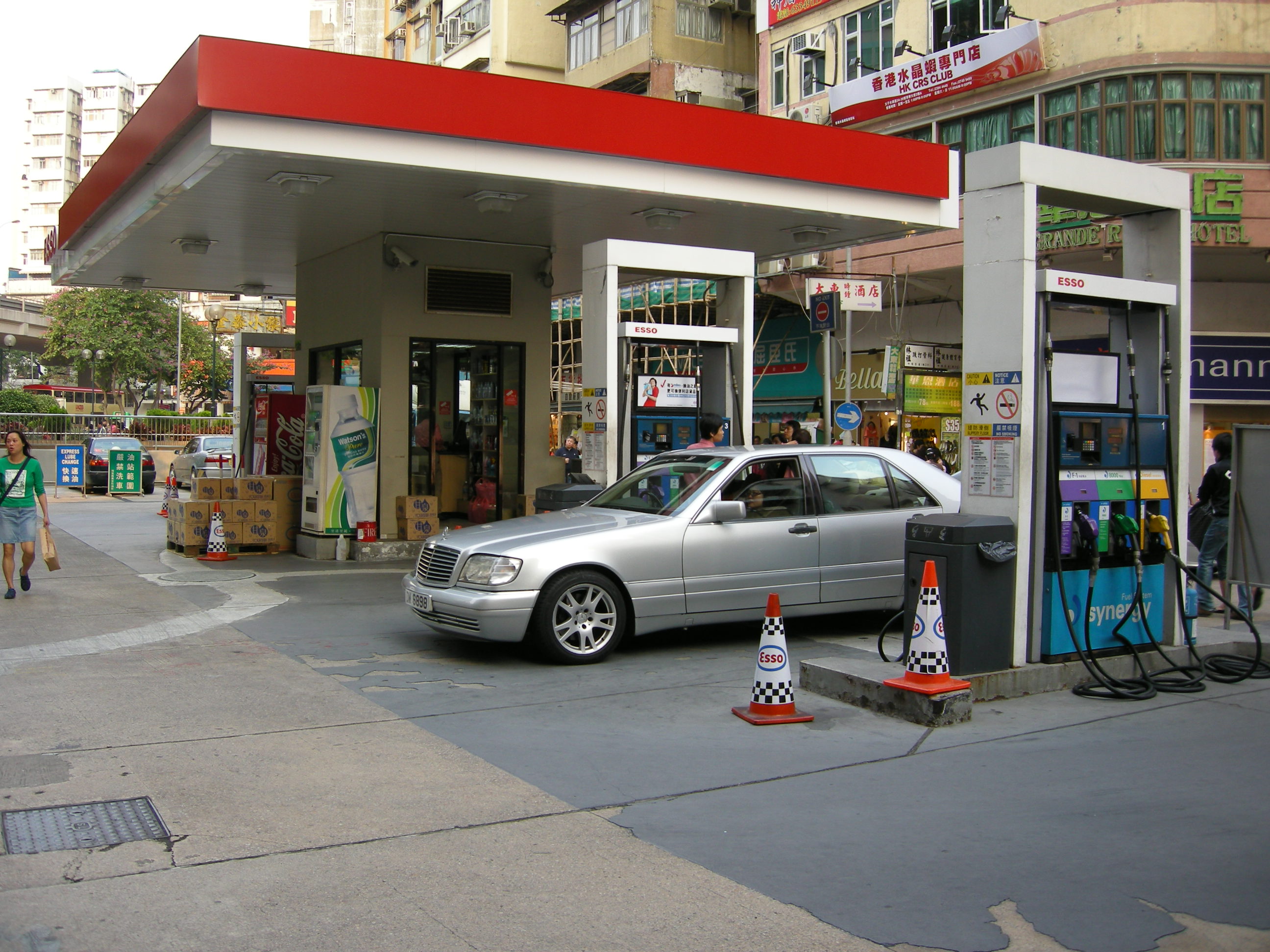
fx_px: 1321
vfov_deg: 39.7
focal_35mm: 36
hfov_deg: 51.4
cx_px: 635
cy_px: 476
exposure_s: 1/84
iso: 64
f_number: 3
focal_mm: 7.5
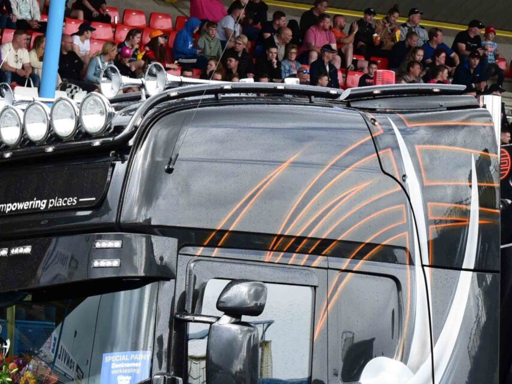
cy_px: 411
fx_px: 2337
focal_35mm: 158
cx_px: 508
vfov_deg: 9.3
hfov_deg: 12.4
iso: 200
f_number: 6.3
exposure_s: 1/320
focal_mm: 55
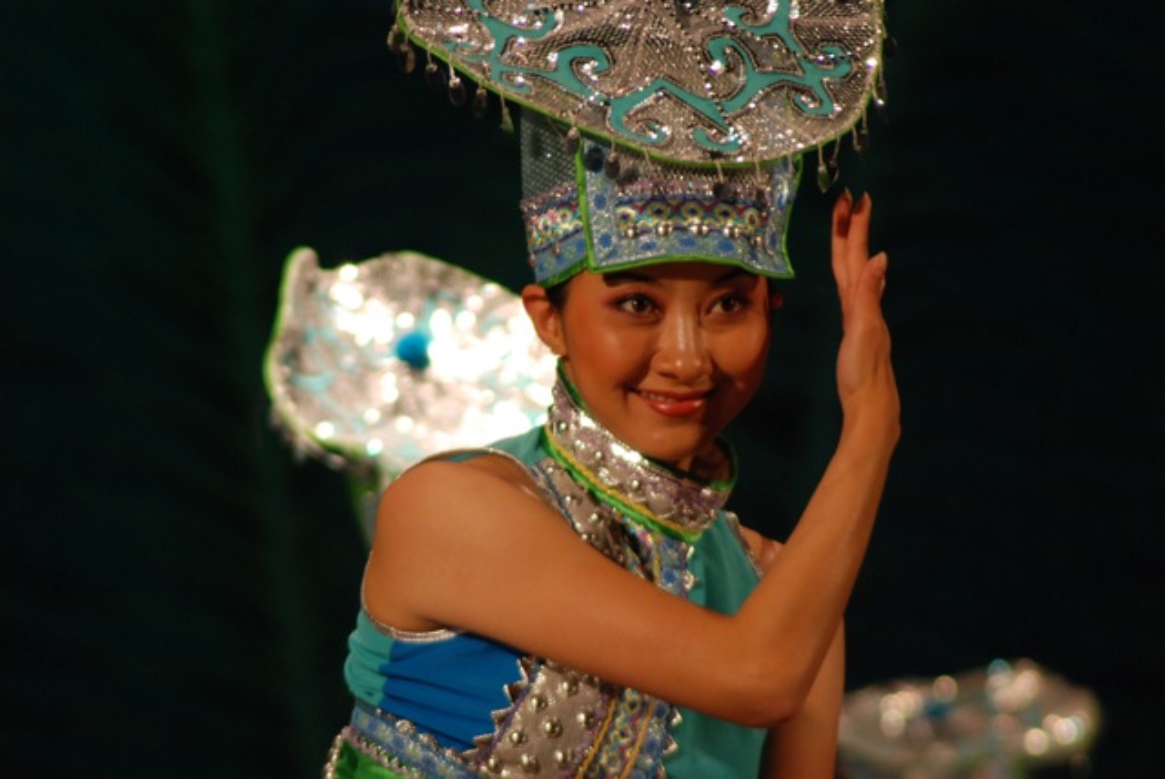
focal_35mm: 450
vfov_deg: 3.1
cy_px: 390
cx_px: 582
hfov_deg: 4.6
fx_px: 14575
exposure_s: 1/125
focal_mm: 300
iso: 800
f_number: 5.6
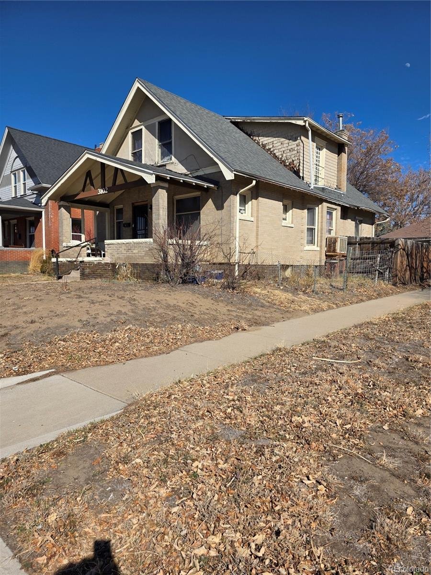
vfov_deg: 73.9
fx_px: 382
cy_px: 288
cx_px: 216
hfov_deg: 58.9
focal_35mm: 23
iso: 80
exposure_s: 1/7626
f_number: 1.7
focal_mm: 6.3
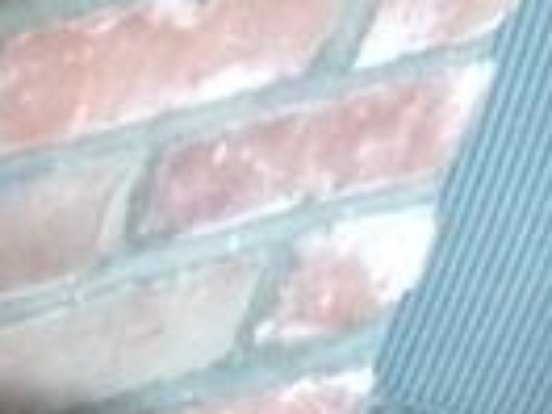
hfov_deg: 7.9
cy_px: 976
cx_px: -1305
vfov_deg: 6.9
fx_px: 3253
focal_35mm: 204
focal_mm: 4.12
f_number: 2.2
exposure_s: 1/15
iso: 320
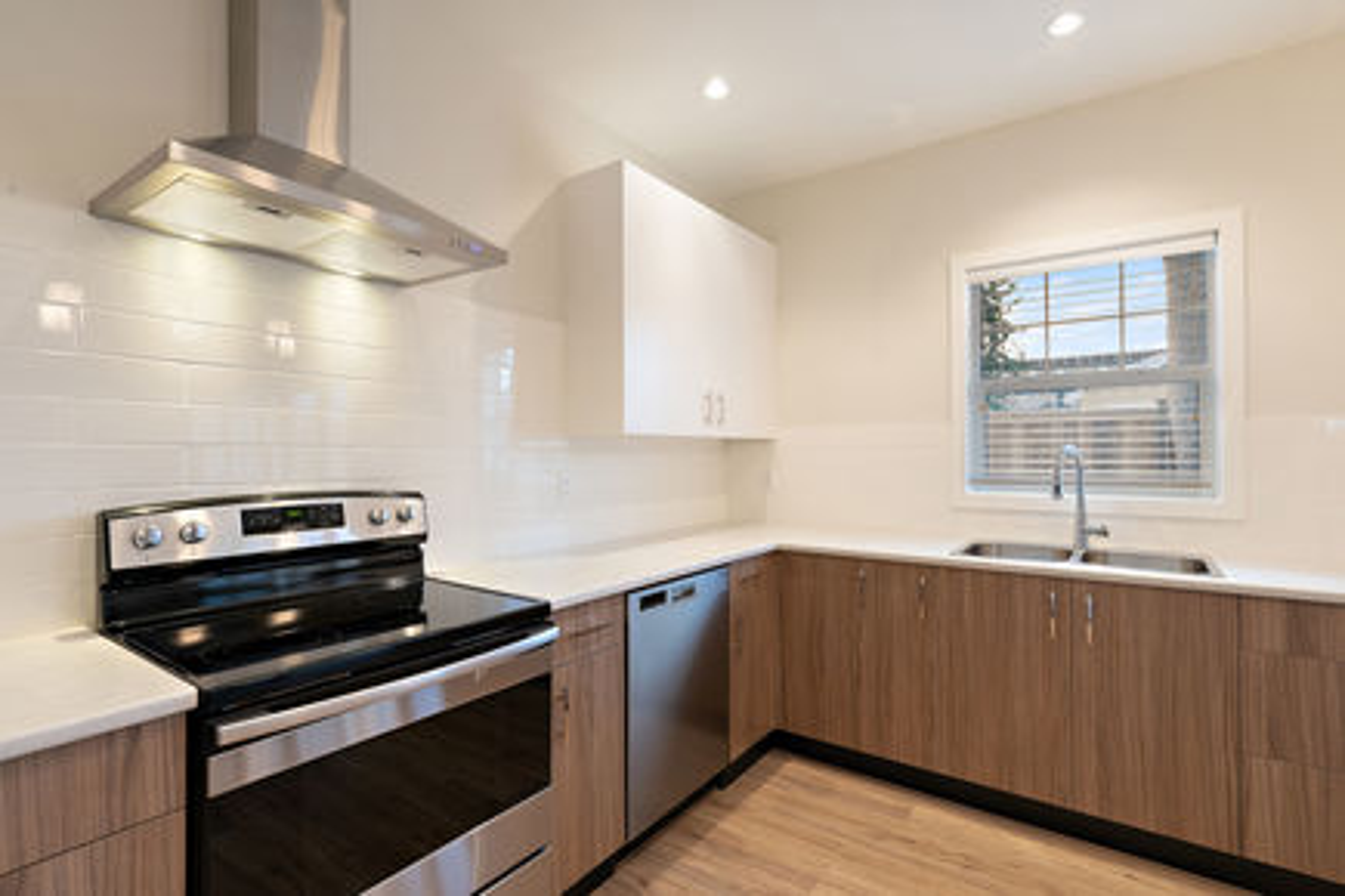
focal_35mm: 17
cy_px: 448
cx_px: 672
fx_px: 635
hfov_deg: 93.3
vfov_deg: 70.4
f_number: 8
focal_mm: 17
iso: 250
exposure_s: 1.3
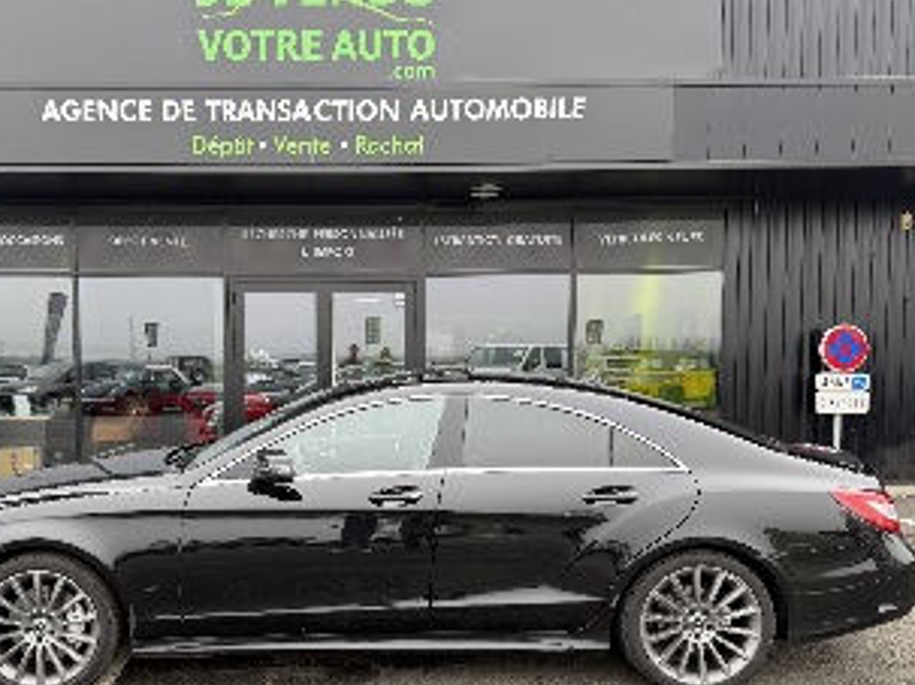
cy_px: 422
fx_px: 872
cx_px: 344
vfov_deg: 42.6
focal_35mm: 33
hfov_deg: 54.8
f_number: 1.78
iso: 64
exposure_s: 1/184
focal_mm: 6.76
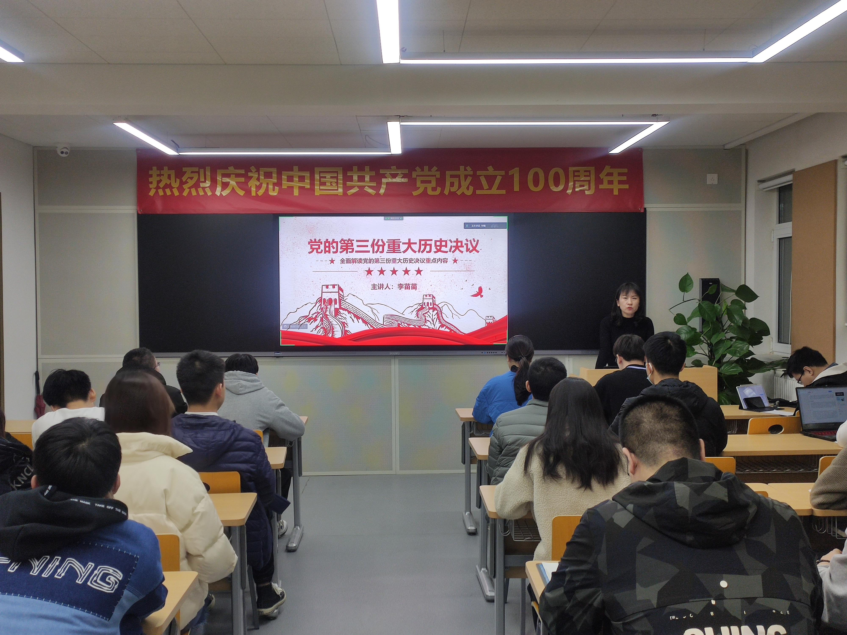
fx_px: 954
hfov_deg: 47.9
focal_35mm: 39
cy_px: 318
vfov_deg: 36.8
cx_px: 424
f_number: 1.75
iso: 208
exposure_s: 1/100
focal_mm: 4.77
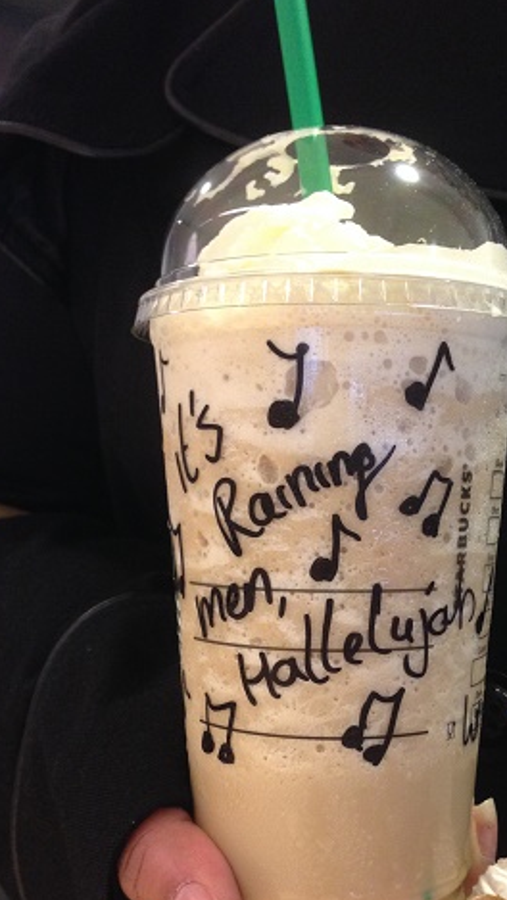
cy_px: 564
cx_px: 346
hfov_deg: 25.8
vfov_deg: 44.2
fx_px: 1099
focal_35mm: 46
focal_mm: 4.12
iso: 200
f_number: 2.4
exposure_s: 1/20
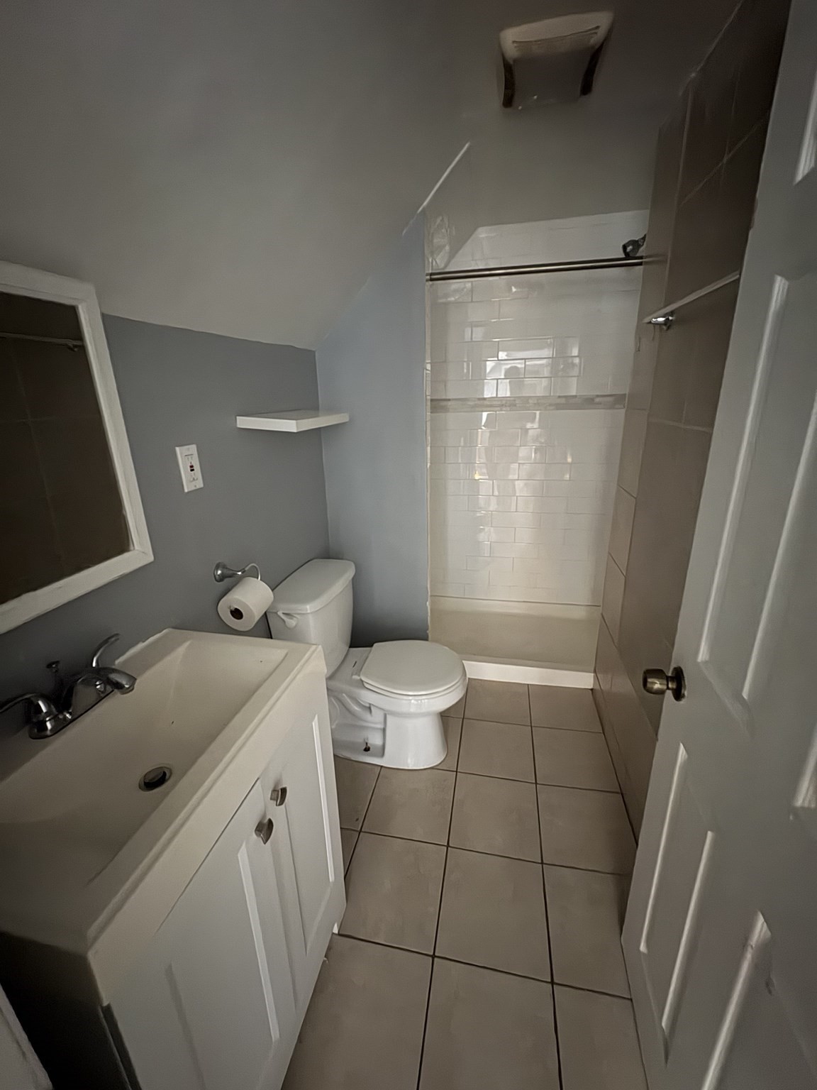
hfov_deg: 85.7
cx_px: 408
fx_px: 441
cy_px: 545
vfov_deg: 102.1
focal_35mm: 14
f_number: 2.2
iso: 1000
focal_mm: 2.22
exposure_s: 1/11
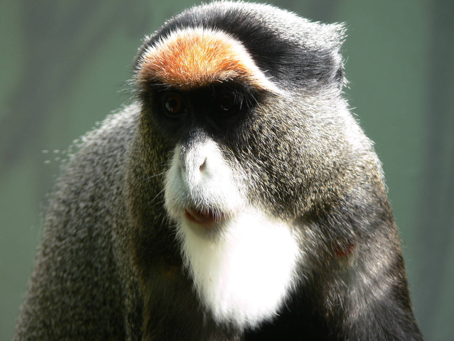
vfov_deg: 5.3
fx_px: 3685
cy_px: 170
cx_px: 227
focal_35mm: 281
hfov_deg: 7.0
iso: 80
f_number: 4
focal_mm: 59.5
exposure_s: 1/80
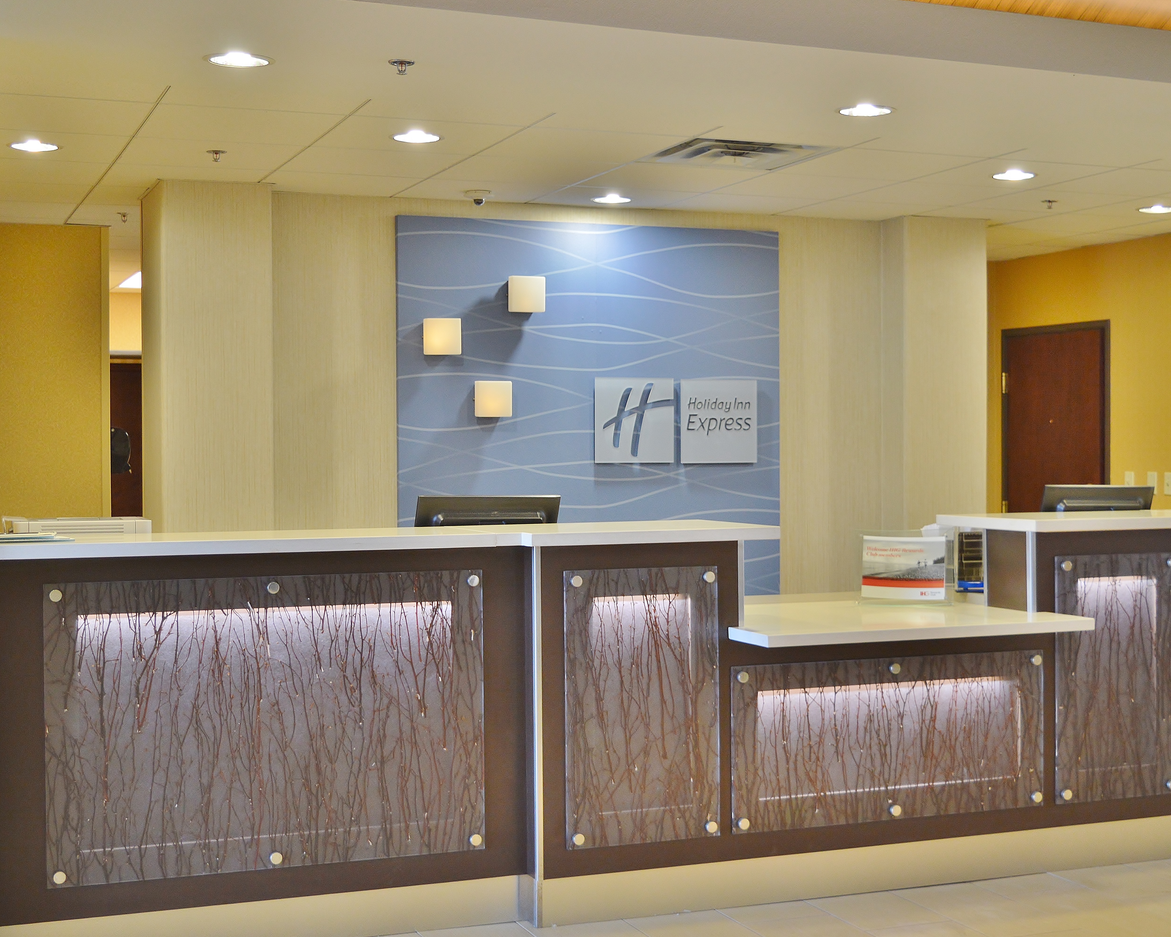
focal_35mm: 51
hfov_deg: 36.7
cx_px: 601
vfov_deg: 29.7
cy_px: 468
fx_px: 1767
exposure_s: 1/40
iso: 400
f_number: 4.2
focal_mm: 30
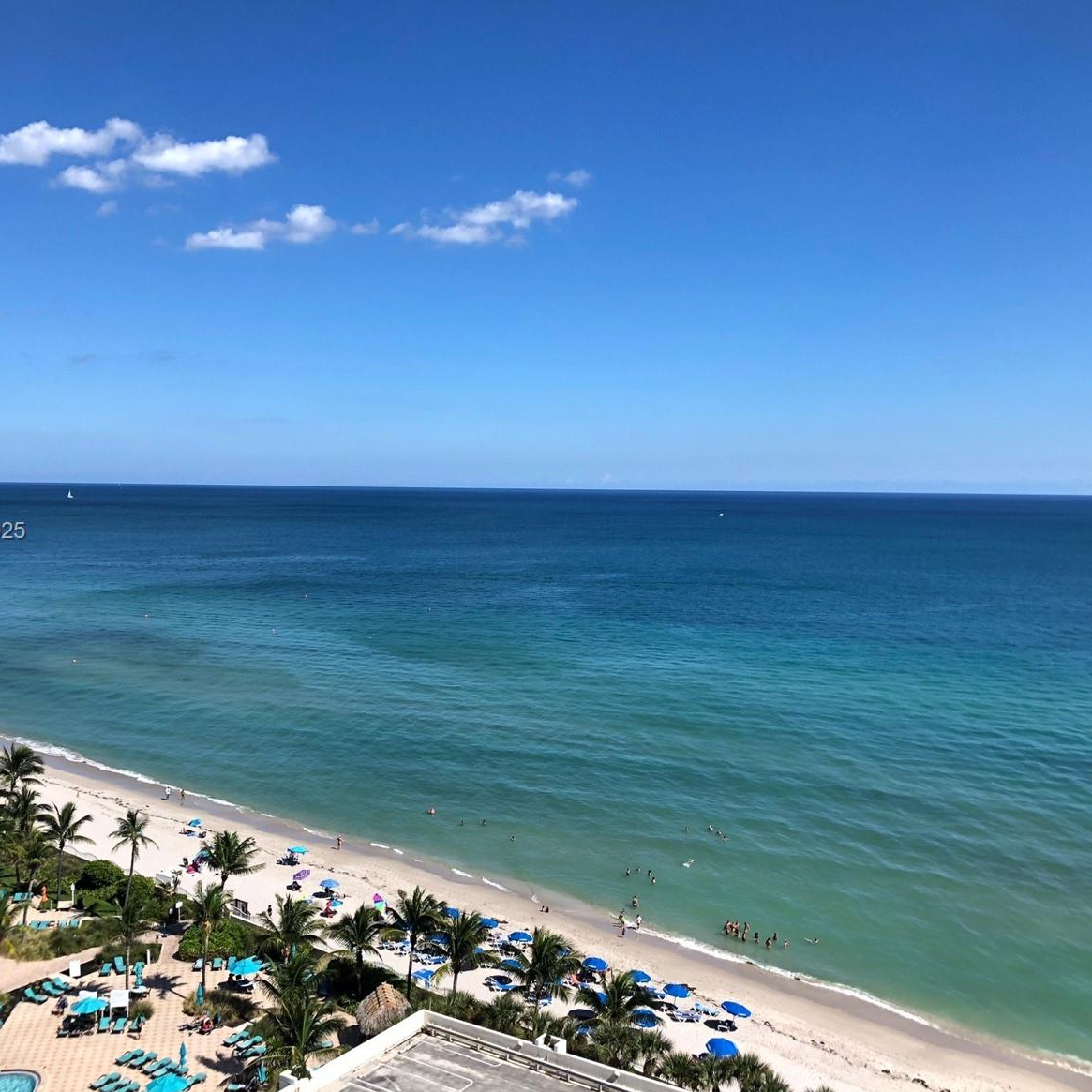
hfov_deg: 48.4
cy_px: 532
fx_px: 1213
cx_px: 484
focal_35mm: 34
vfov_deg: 48.4
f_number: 1.8
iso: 20
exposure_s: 1/2183
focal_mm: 3.99
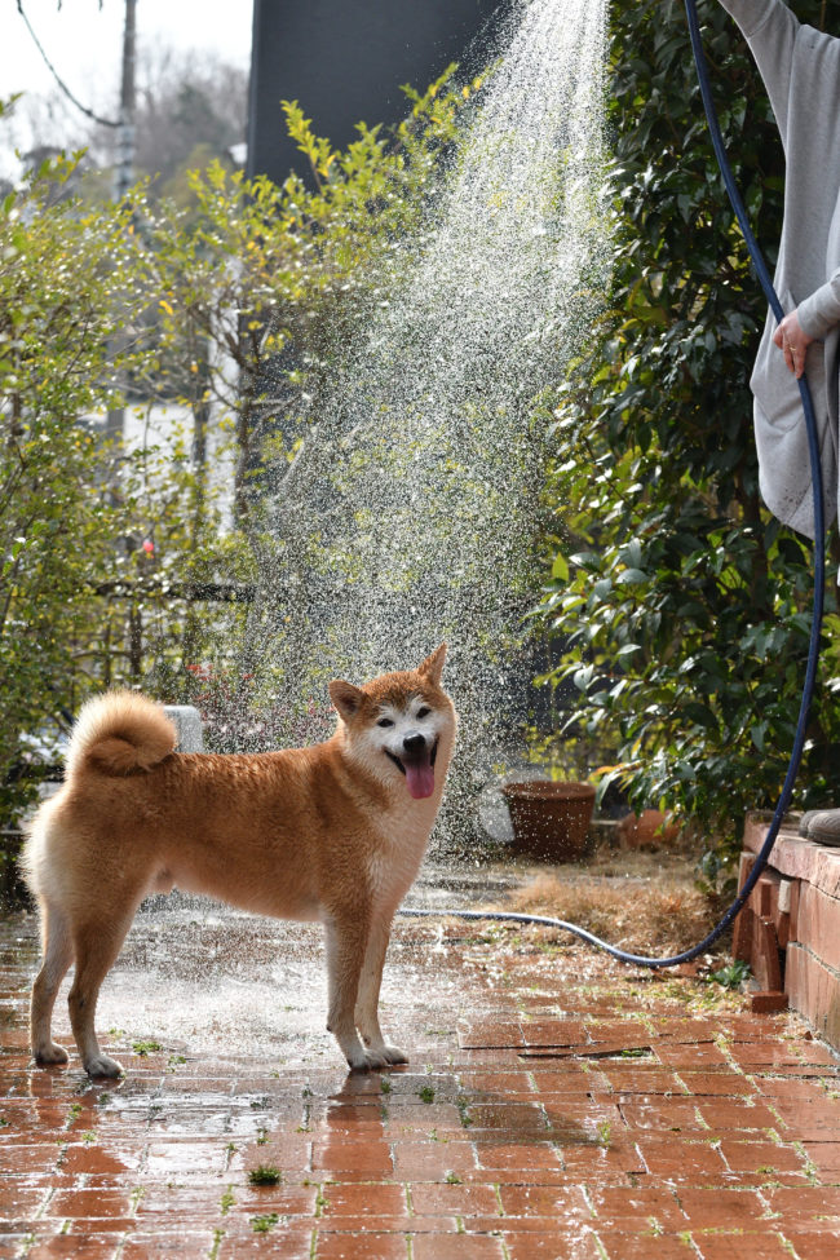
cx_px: 420
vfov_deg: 19.5
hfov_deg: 13.0
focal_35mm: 105
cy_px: 630
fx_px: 3675
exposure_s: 1/2500
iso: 1000
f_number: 5.6
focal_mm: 70
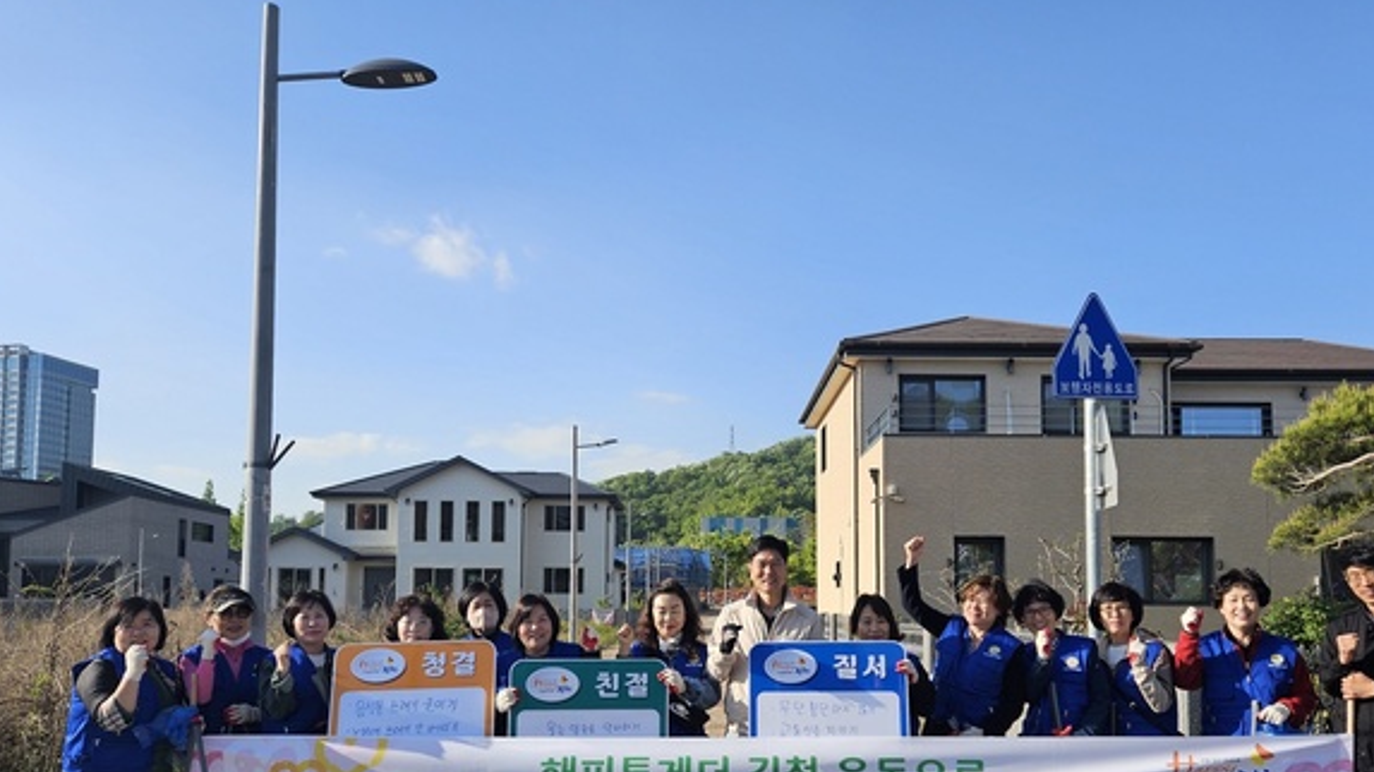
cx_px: 743
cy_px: 544
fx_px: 1020
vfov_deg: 40.7
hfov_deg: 67.8
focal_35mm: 28
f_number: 1.8
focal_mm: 5.4
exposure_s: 1/1192
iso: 25
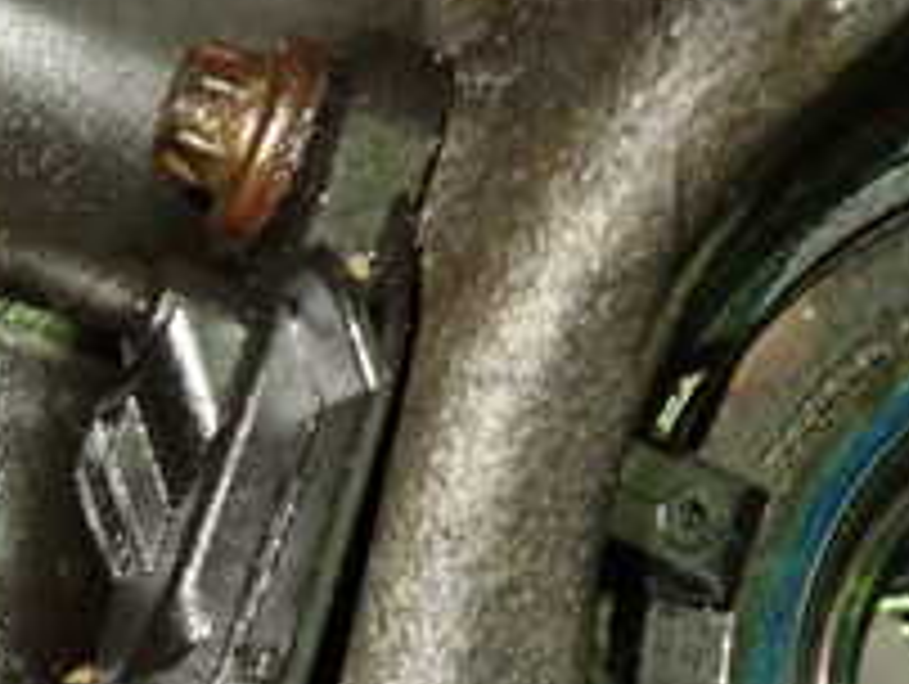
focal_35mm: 89
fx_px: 2340
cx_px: 135
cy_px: 544
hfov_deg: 21.6
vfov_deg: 16.5
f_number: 2.3
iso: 640
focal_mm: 5.4
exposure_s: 1/30
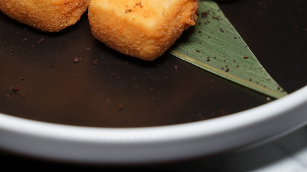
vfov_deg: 8.6
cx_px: 107
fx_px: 1139
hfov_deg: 15.3
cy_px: -35
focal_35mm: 140
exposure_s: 1/80
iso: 250
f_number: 4
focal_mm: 65
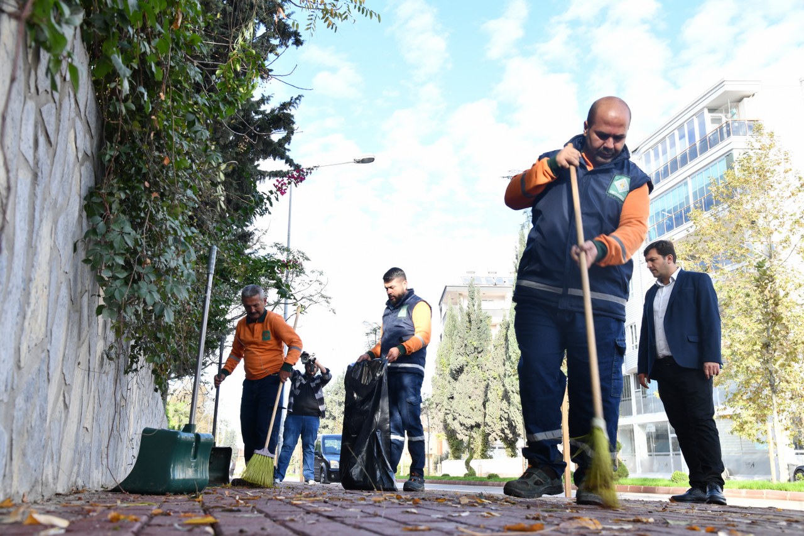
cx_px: 402
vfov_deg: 41.1
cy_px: 268
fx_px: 715
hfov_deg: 58.7
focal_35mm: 32
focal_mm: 32
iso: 250
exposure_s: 1/100
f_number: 7.1
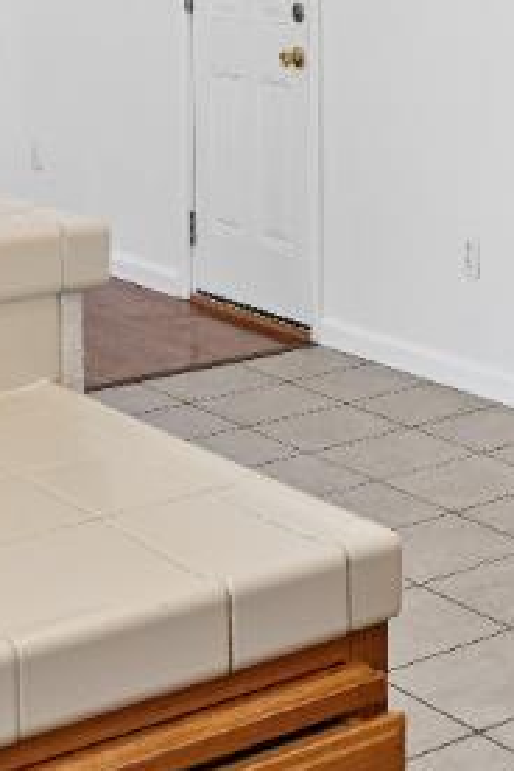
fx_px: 1921
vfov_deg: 21.5
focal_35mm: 90
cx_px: 721
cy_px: -87
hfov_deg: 14.4
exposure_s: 1/30
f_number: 8
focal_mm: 16.5
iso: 400
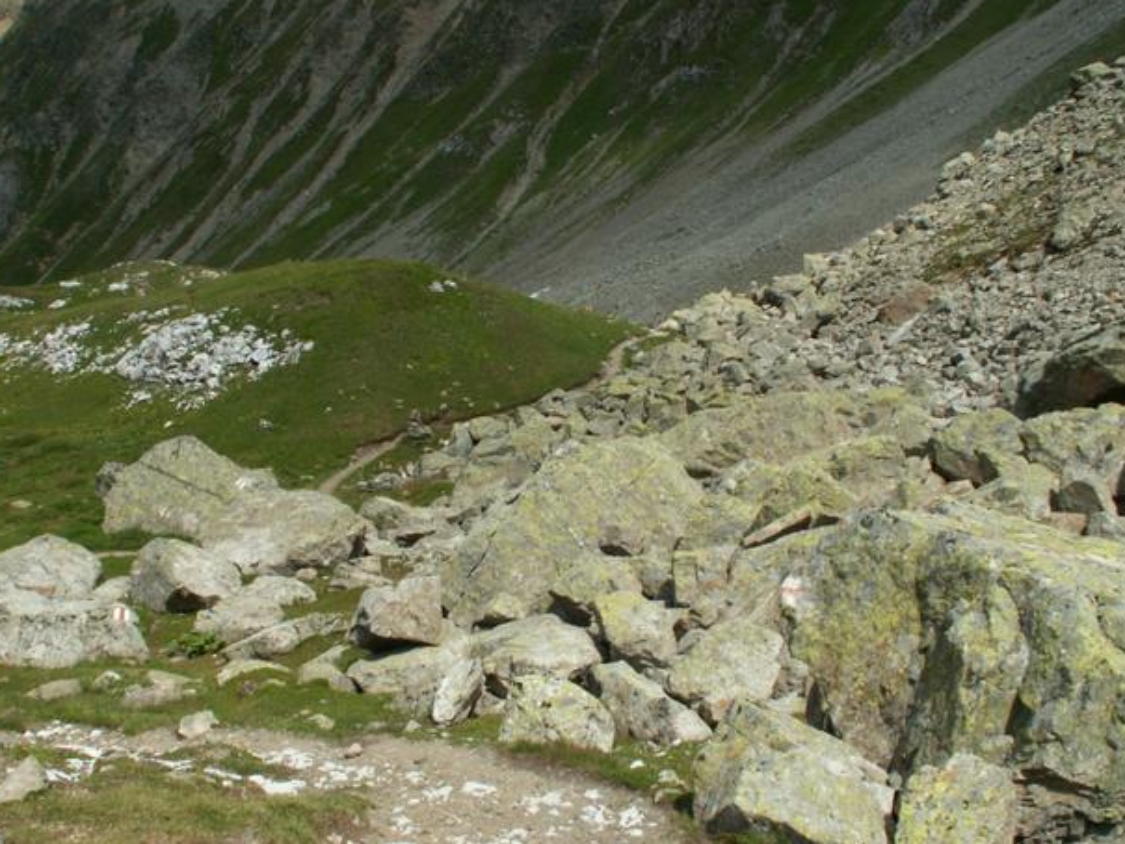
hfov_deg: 50.1
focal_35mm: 37
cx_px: 541
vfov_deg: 38.7
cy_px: 431
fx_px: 1203
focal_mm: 5.86
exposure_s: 1/200
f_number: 8
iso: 50
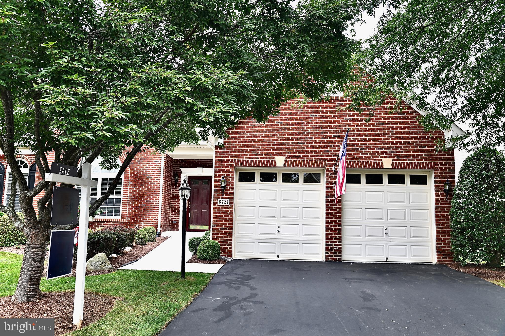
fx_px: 420
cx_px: 252
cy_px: 168
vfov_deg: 43.5
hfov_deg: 62.0
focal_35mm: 30
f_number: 8
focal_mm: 30
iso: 100
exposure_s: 1/25
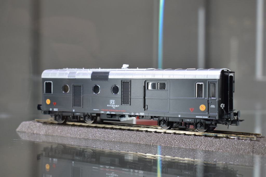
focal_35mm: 52
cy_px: 88
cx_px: 133
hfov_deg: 37.8
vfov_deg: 25.8
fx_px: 388
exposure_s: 1/125
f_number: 5.6
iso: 400
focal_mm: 35
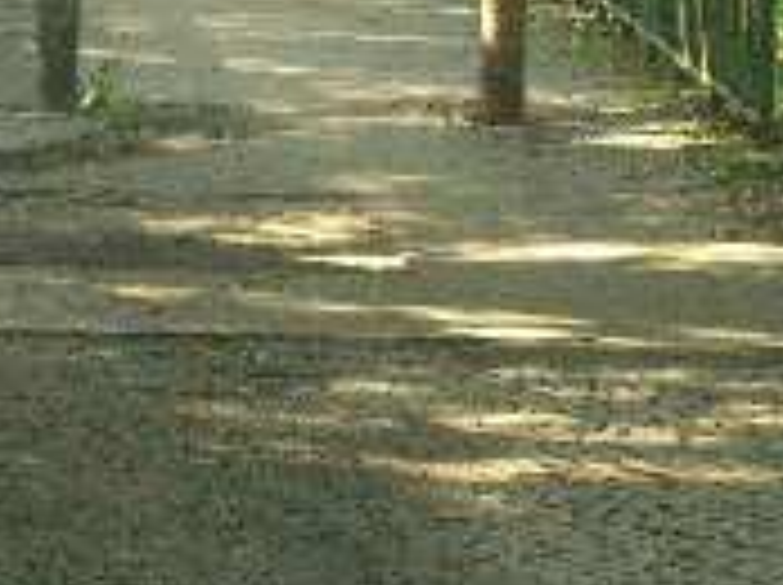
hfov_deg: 7.4
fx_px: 6054
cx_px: -61
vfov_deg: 5.5
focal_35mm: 268
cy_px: 43
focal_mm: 16.6
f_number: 4.4
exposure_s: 1/60
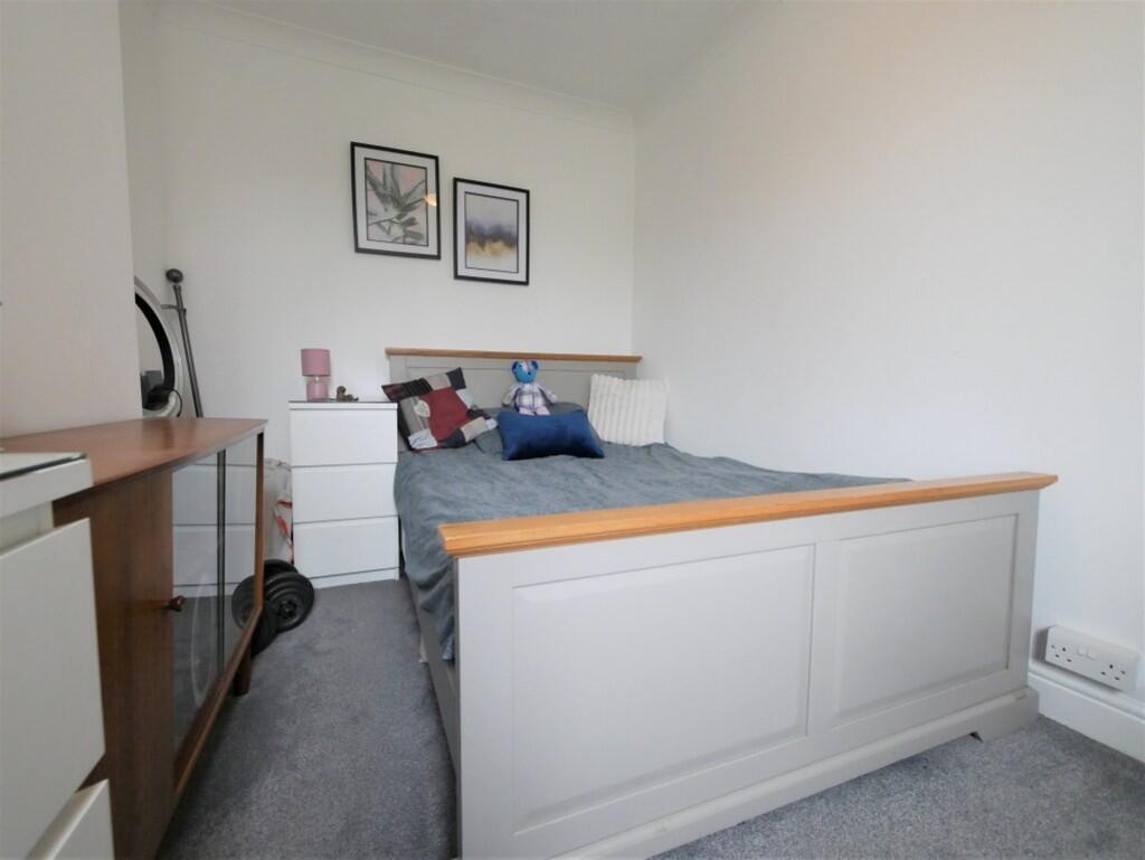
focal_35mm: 14
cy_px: 430
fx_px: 463
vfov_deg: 85.7
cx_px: 572
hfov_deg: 102.0
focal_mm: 7
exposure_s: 1/60
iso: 1250
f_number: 4
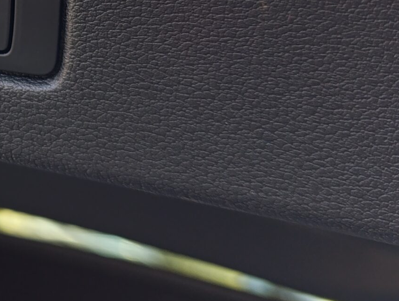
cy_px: -20
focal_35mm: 69
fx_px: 797
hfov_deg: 24.7
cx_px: -110
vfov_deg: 20.5
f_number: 1.6
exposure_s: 1/100
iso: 320
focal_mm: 6.14
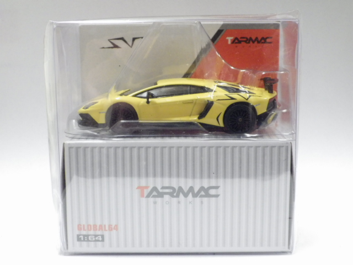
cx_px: 176
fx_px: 602
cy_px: 132
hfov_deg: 32.7
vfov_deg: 24.8
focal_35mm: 59
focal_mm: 10.7
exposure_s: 1/50
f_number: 4
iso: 800
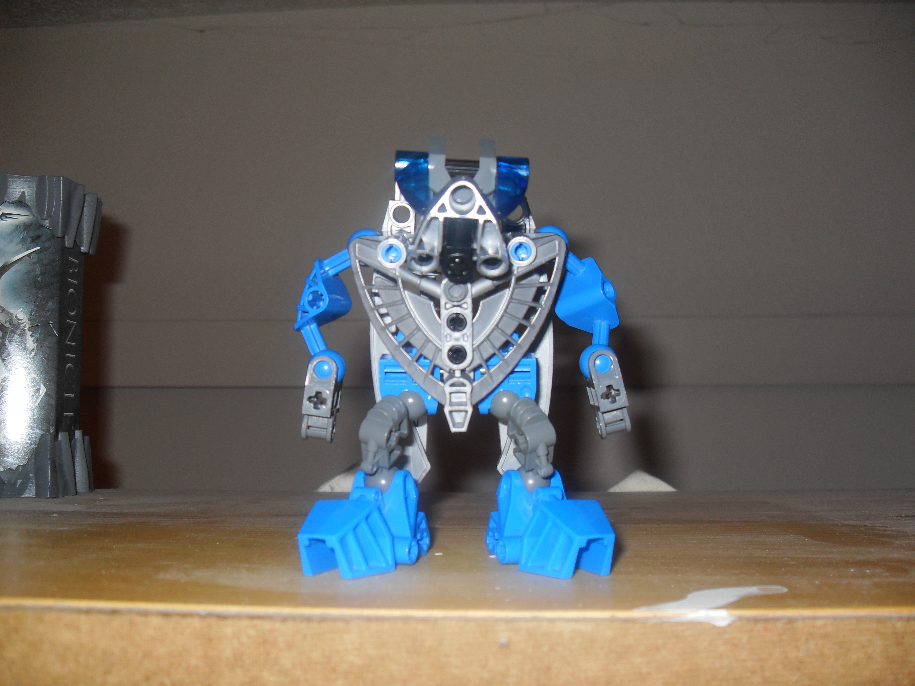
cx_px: 458
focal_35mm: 34
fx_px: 899
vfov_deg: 41.8
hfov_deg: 54.0
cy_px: 343
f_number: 2.8
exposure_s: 1/45
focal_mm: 6.3
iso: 100
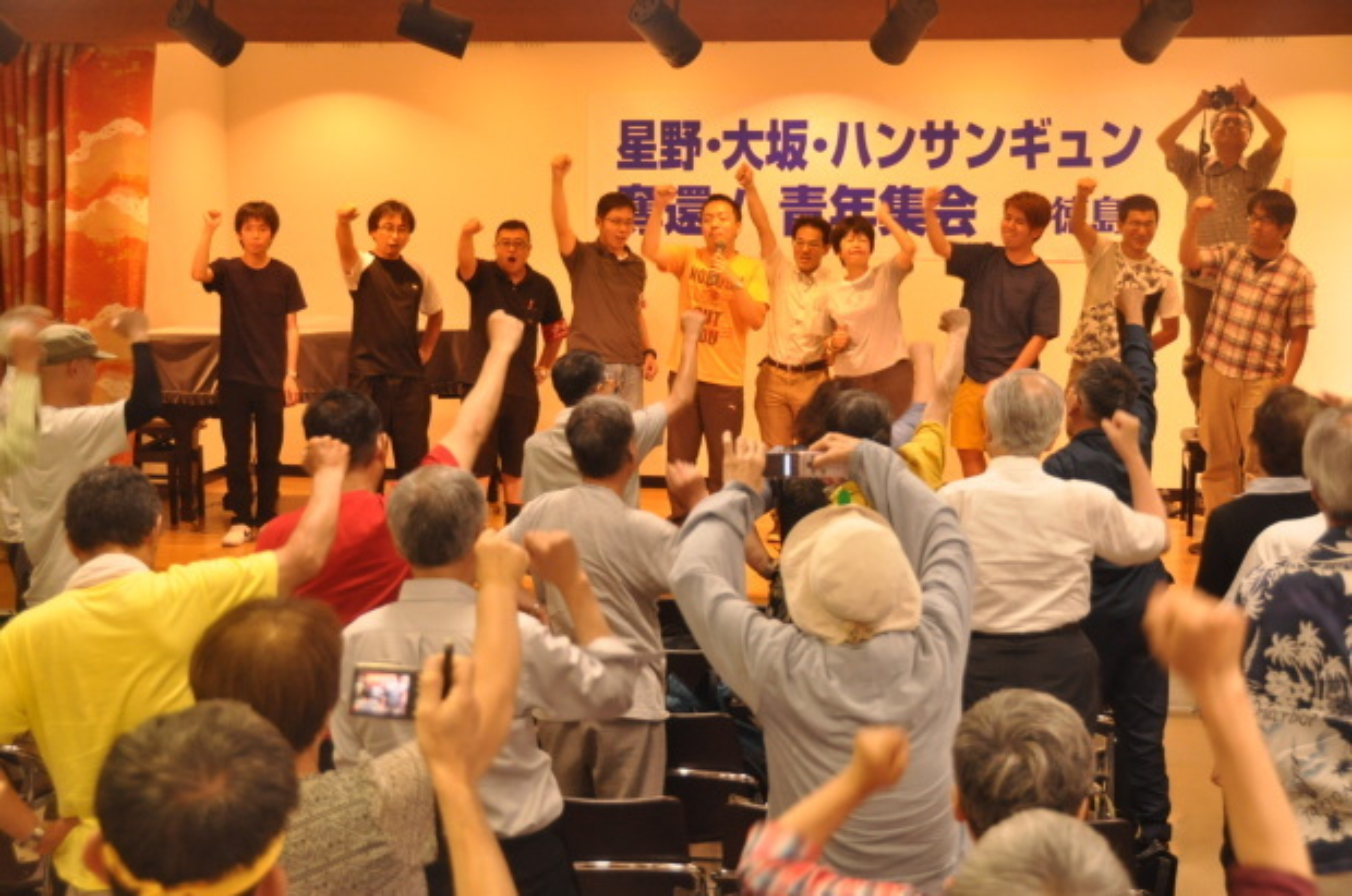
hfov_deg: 35.1
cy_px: 448
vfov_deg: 23.7
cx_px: 676
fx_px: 2137
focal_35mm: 57
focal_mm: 38
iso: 1800
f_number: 4.2
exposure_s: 1/80
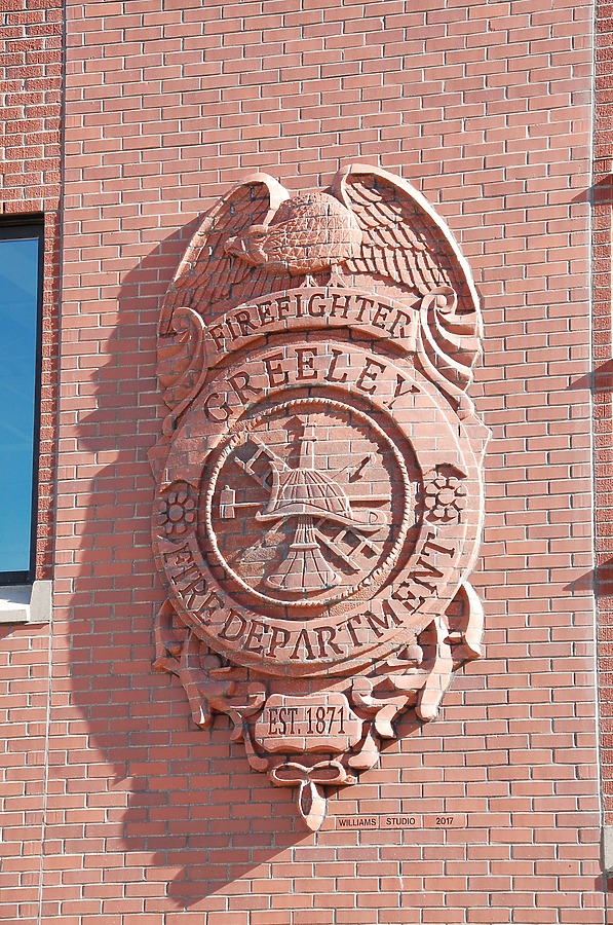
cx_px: 306
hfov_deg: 11.1
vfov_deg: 16.7
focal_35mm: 123
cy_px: 462
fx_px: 3152
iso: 400
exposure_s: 1/160
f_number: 10
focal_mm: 82
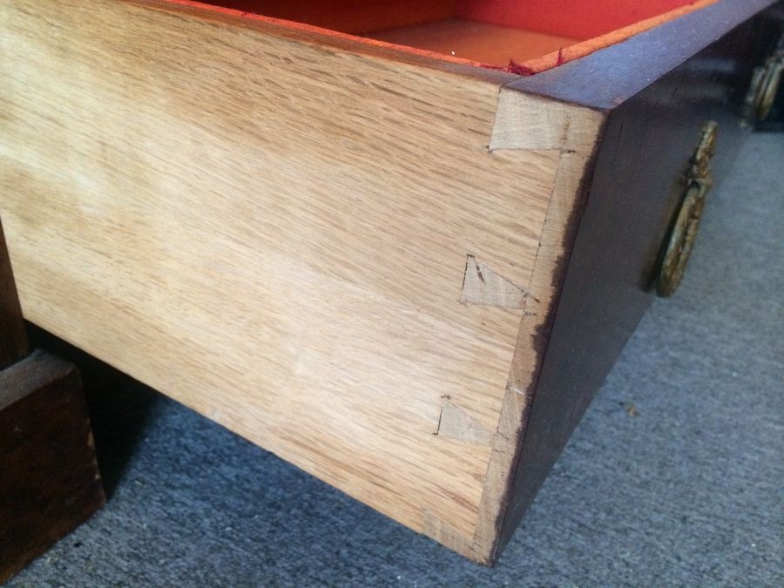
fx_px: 679
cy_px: 294
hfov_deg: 60.0
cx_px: 392
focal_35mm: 30
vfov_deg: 46.8
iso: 250
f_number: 2.2
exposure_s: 1/30
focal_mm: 4.12
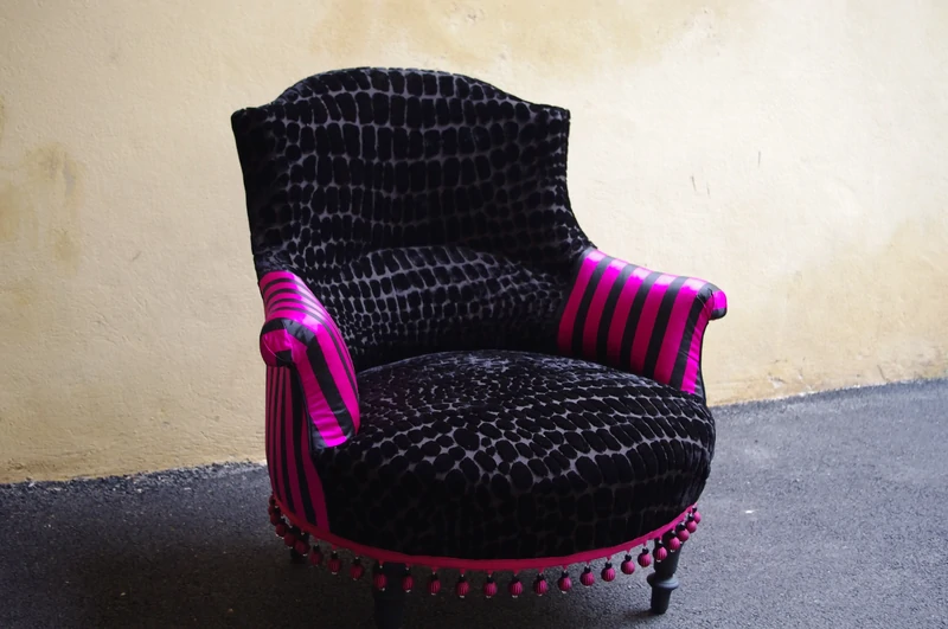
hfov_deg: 42.8
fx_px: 1210
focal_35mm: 46
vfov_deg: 29.2
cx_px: 474
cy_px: 314
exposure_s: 1/60
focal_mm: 30.63
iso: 400
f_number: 4
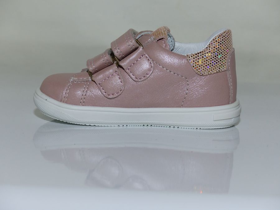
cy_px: 105
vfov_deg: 13.0
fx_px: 922
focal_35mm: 114
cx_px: 140
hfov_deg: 17.3
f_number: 3.2
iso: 100
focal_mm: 20.5
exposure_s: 1/125
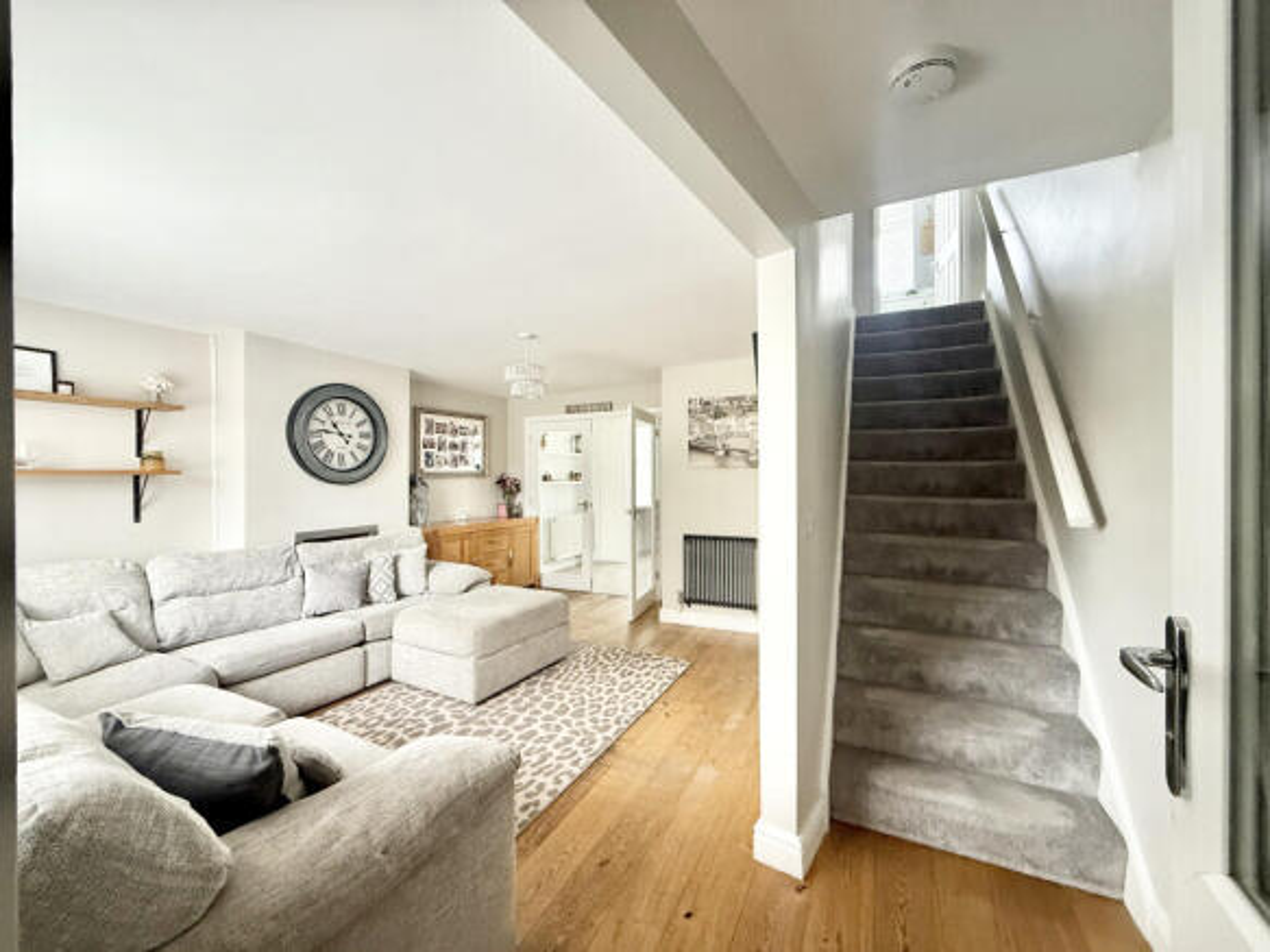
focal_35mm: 14
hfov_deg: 102.1
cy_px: 476
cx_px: 635
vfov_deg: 85.7
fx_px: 514
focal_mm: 2.22
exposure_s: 1/99
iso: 250
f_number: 2.2
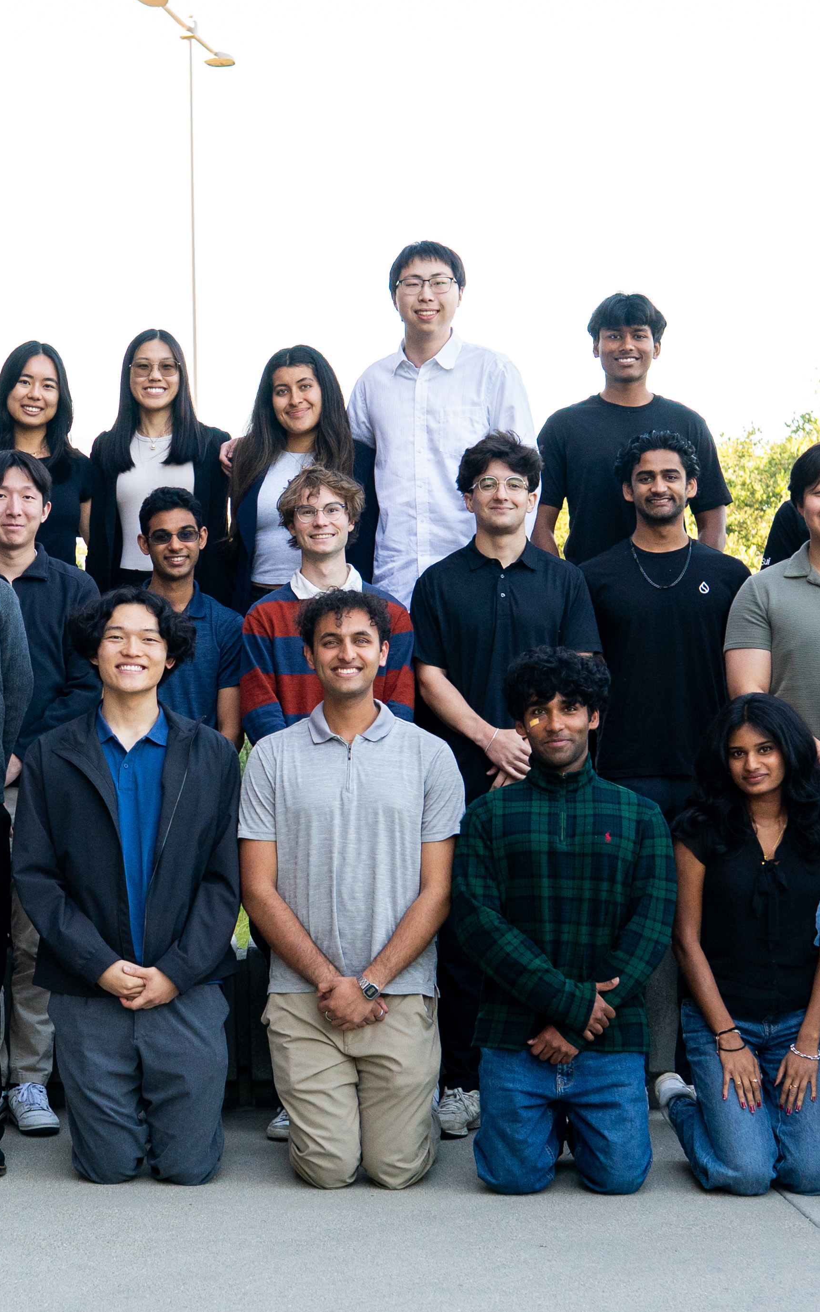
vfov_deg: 26.4
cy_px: 569
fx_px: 2789
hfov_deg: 16.5
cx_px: 106
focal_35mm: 78
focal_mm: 35
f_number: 4
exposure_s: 1/640
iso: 1000
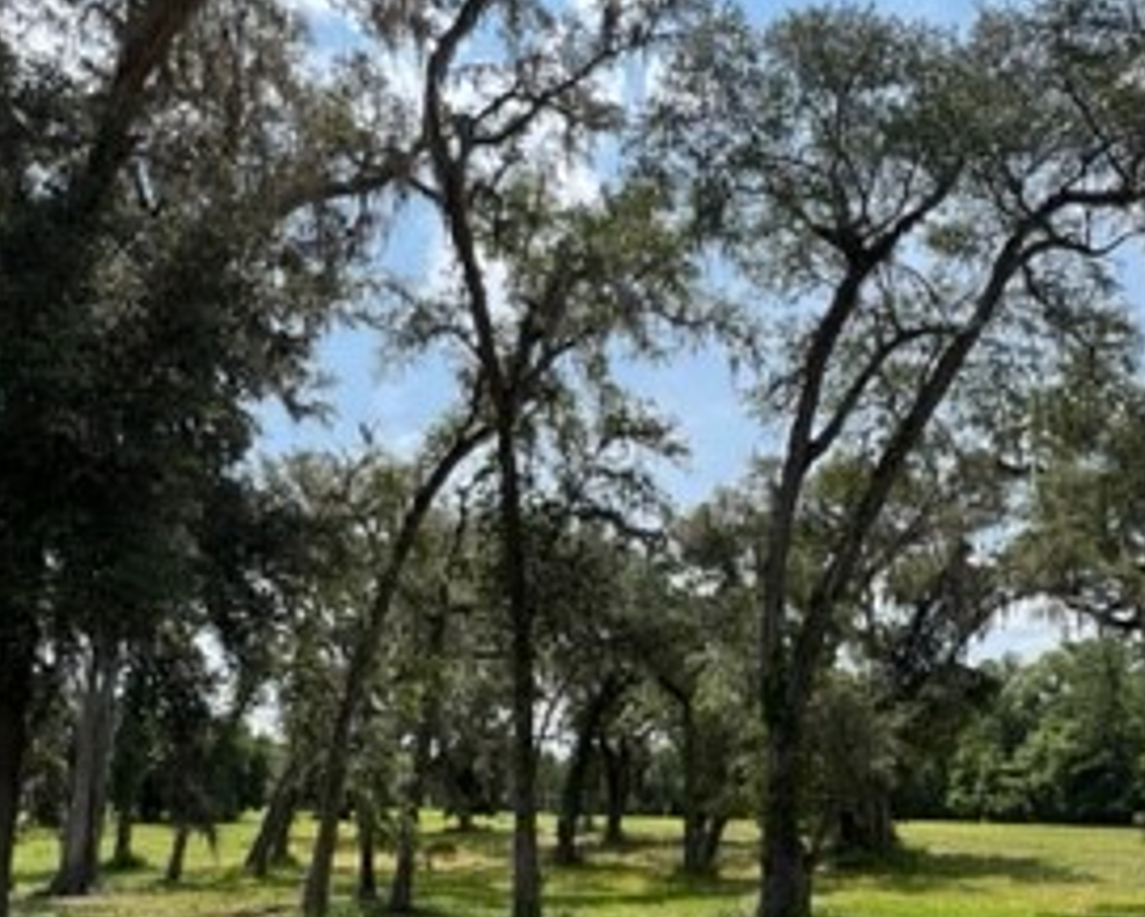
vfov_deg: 48.3
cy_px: 537
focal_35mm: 30
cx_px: 621
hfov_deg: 58.7
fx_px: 1017
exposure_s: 1/1325
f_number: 1.8
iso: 32
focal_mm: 1.57
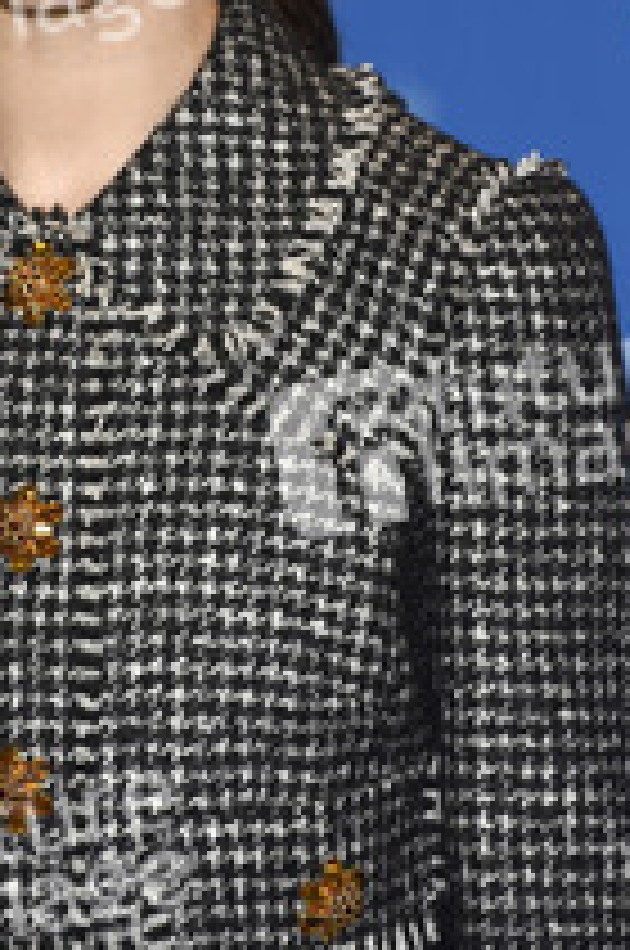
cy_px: 207
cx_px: 90
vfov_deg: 5.4
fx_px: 10007
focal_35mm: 380
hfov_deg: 3.6
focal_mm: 200
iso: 640
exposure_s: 1/500
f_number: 3.5
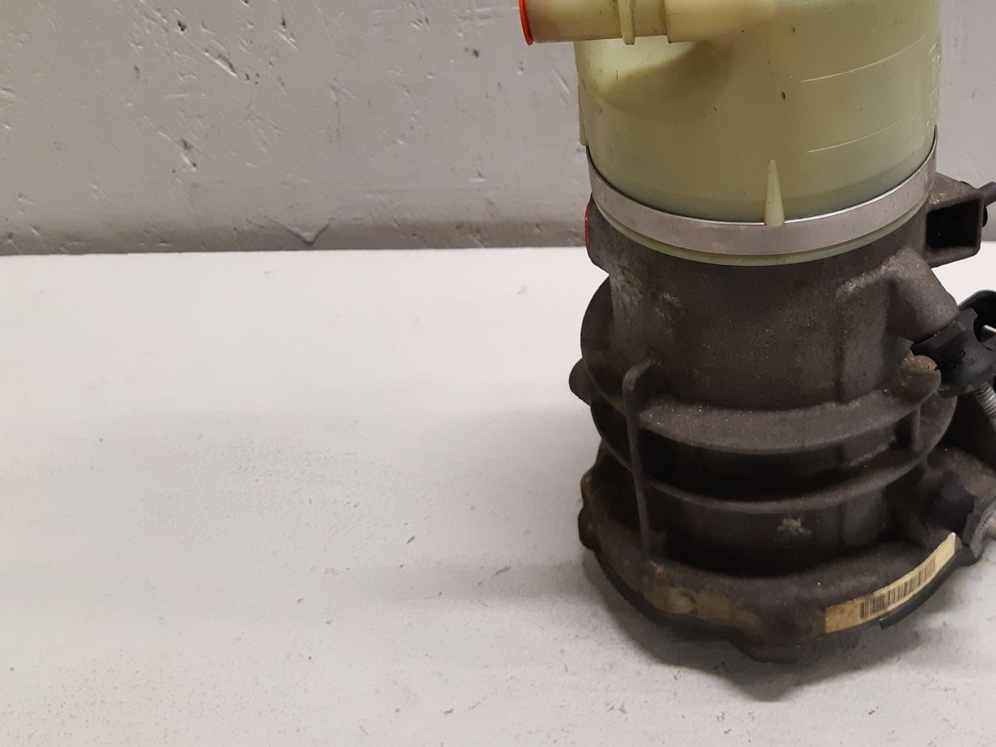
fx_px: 1093
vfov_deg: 37.1
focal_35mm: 38
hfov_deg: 47.5
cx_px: 726
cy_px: 222
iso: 250
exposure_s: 1/50
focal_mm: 3.93
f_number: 1.7
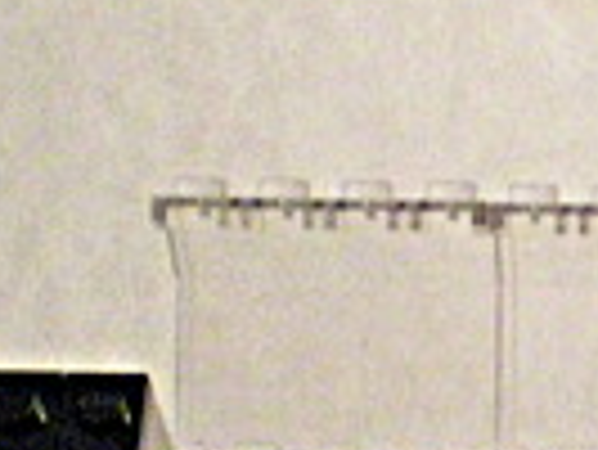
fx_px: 3164
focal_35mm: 183
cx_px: 908
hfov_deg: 10.4
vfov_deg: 8.1
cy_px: 369
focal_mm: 6.3
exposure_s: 1/44.7
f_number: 3.1
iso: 800
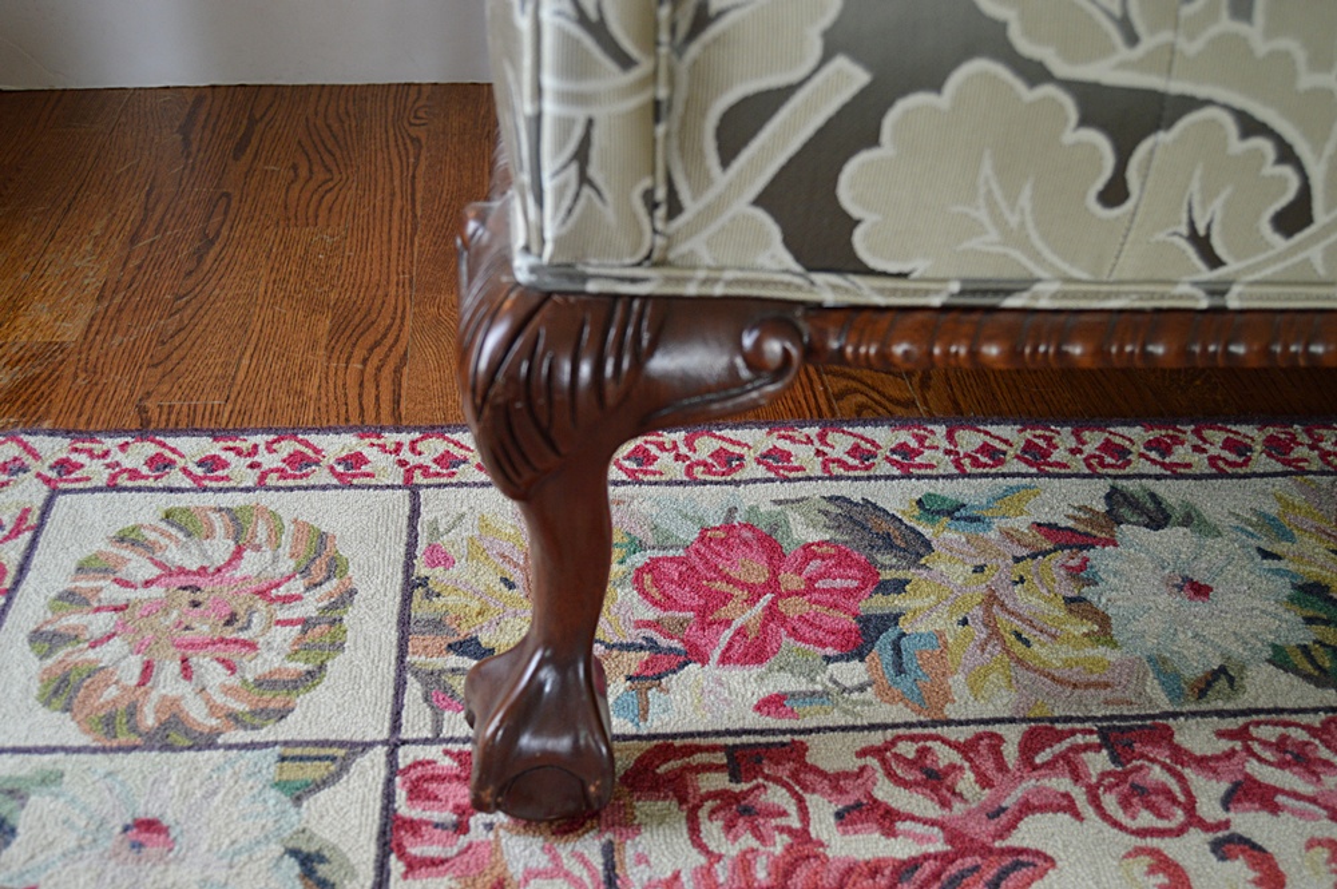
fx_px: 1336
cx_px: 668
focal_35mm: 36
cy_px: 444
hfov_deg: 53.2
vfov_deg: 36.8
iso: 560
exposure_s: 1/60
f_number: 3.8
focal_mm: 24
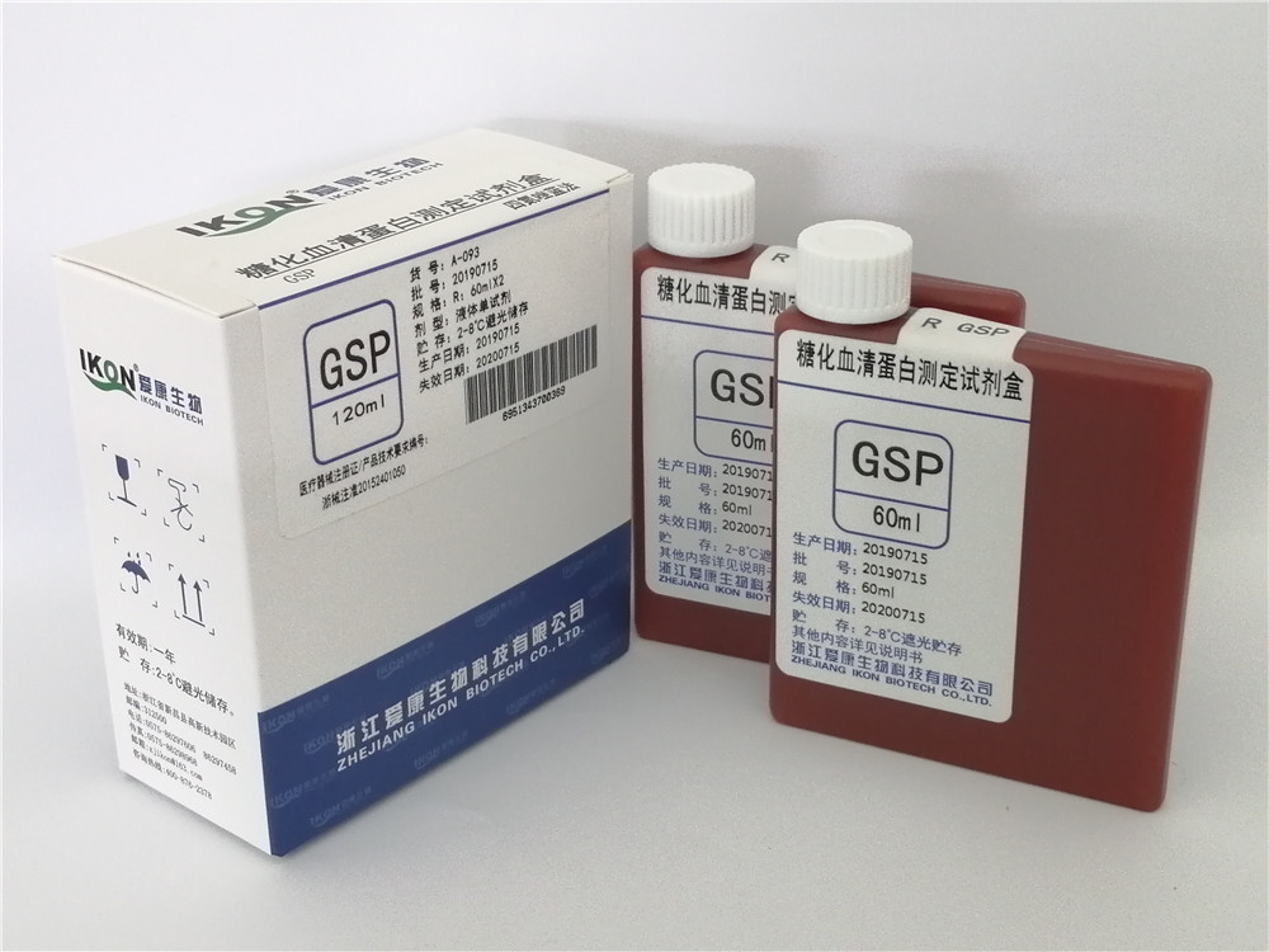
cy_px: 476
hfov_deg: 35.5
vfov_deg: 27.0
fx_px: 1980
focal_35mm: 54
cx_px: 634
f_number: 1.8
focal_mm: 3.64
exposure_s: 1/30
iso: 100
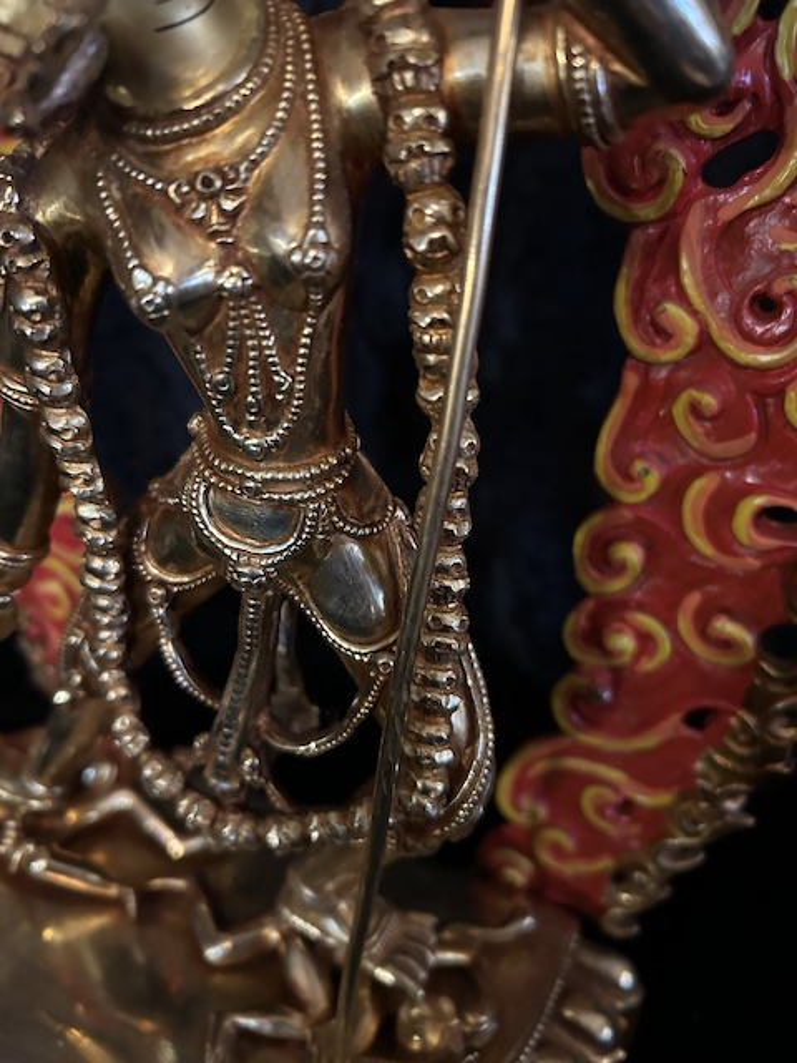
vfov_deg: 67.3
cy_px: 532
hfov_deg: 53.1
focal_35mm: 26
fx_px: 798
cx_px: 398
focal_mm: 5.7
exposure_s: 1/25
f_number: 1.5
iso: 800
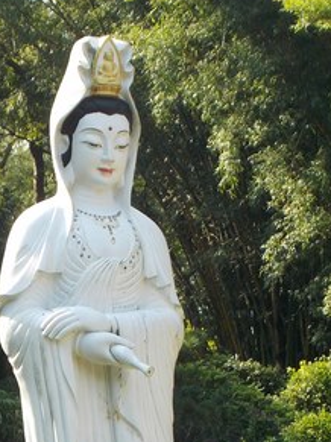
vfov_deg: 12.8
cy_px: 439
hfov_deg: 9.7
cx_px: 91
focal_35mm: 153
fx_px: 1952
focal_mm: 10.3
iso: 80
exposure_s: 1/100
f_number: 4.9
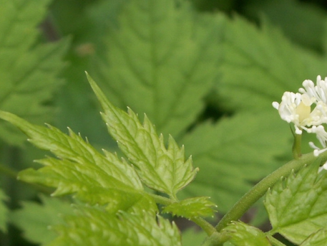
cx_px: 301
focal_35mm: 139
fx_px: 1313
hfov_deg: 14.0
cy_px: 184
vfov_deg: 10.7
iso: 50
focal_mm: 10.28
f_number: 4
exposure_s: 1/100
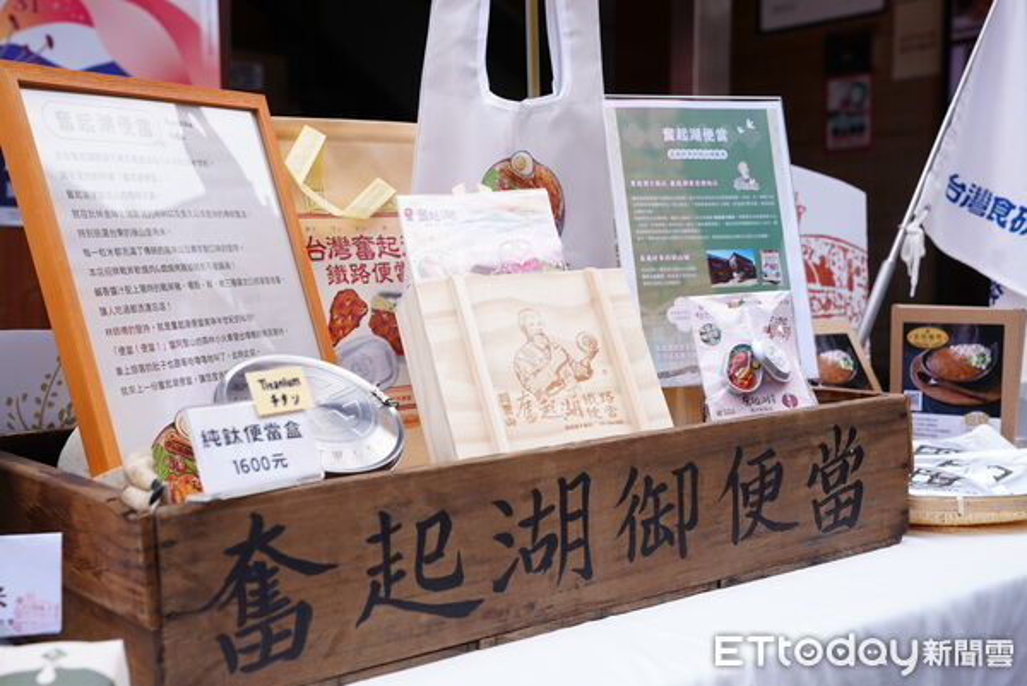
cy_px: 343
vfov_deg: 28.1
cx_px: 514
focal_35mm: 48
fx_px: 1370
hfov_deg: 41.1
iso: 250
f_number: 5.6
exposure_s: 1/250
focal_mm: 48
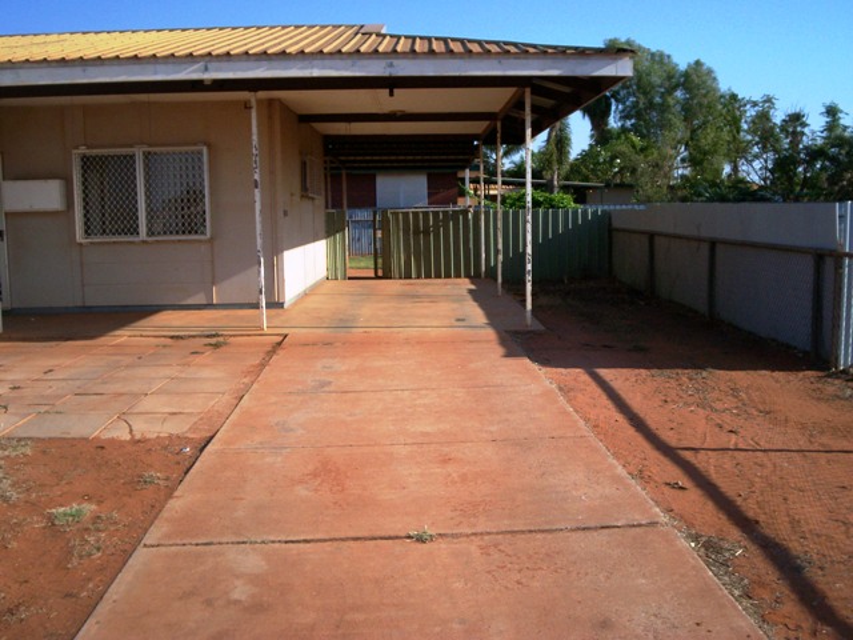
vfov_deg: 39.7
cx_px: 426
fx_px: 887
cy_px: 320
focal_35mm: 36
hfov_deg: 51.4
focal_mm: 5.9
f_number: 4.5
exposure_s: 1/662
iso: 100
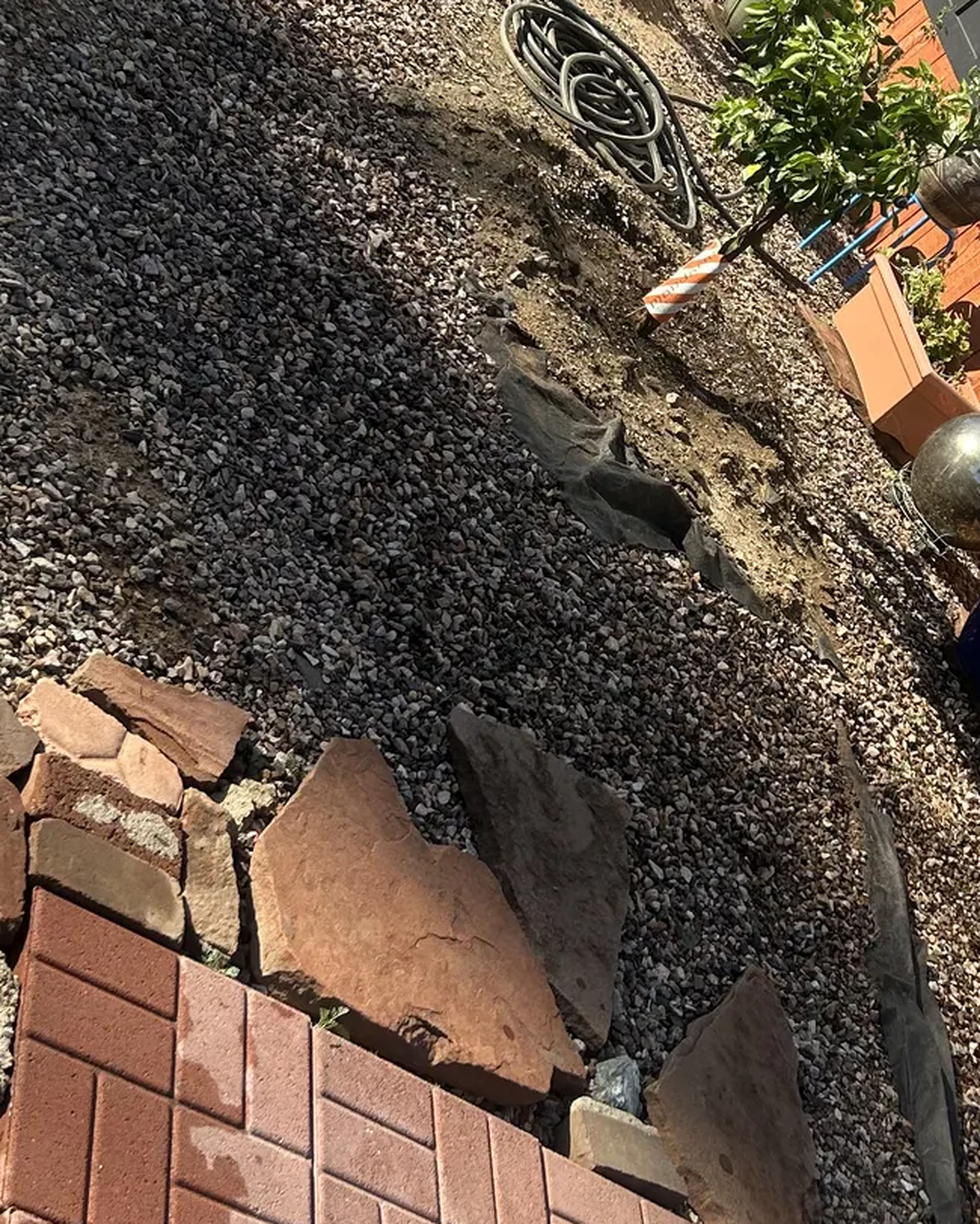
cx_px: 712
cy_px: 431
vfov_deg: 31.3
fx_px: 2174
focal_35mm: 60
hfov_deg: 25.2
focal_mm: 5.7
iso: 50
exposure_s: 1/2123
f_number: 1.5
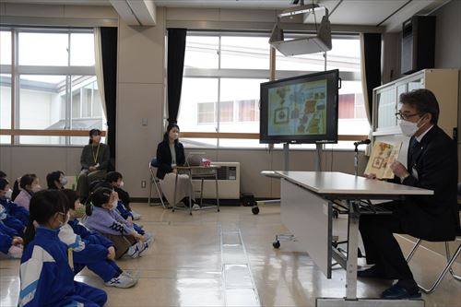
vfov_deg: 39.9
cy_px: 154
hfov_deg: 57.2
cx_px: 230
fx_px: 422
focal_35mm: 33
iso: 1600
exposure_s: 1/320
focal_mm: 22
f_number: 9
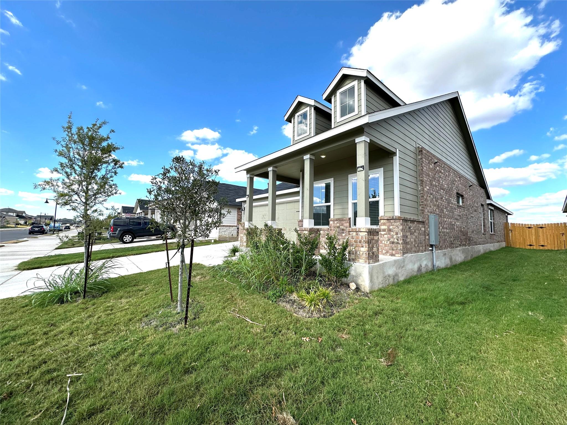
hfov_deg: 102.1
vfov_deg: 85.7
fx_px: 229
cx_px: 284
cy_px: 212
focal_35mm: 14
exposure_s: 1/1052
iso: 40
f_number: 2.2
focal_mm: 2.22
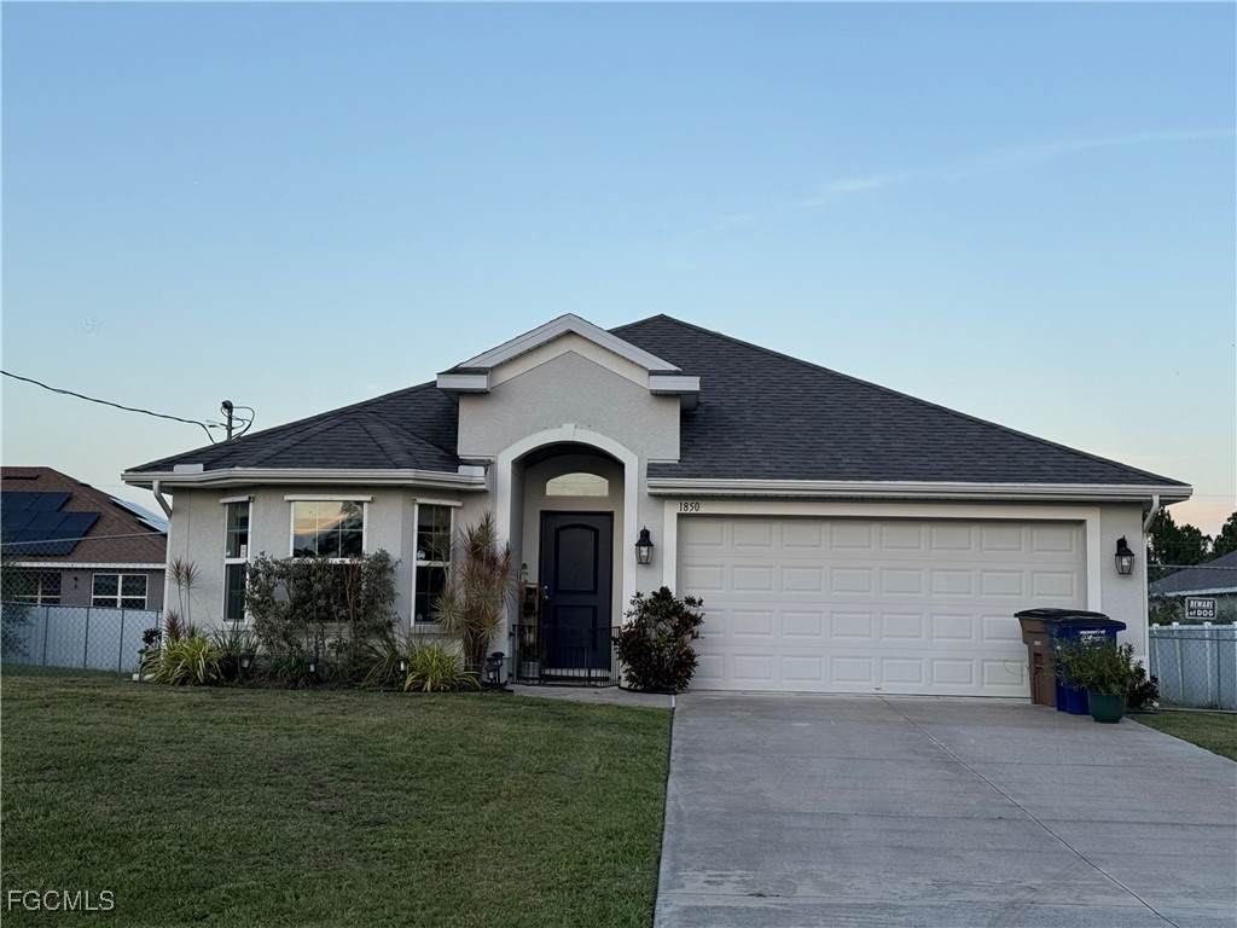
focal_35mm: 48
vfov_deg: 30.3
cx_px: 618
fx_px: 1715
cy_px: 464
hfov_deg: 39.7
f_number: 1.78
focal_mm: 6.76
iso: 64
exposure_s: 1/513
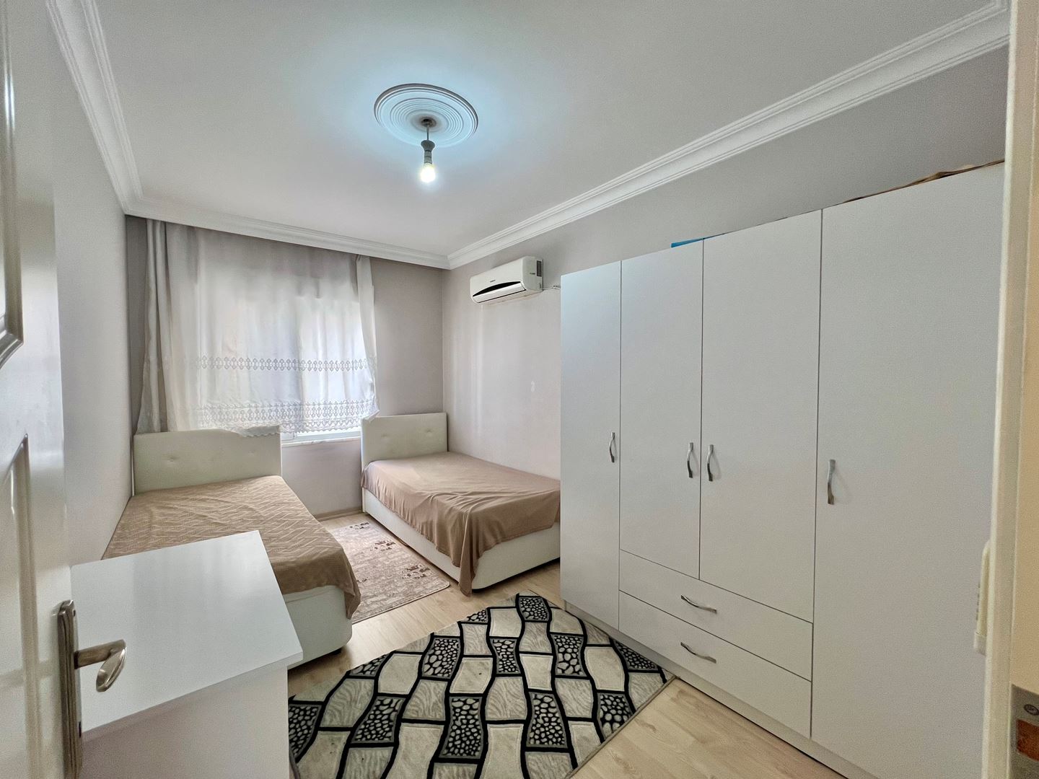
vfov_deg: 89.9
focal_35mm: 13
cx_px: 520
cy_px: 390
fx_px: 390
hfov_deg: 106.2
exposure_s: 1/100
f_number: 1.8
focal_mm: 1.57
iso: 125
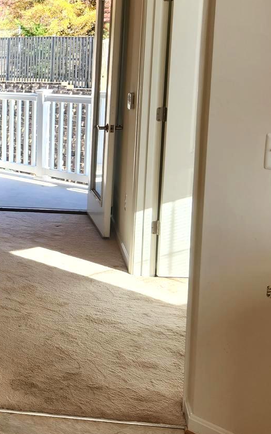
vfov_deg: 33.9
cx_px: -181
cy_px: 182
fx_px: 709
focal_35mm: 60
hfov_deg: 18.2
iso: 25
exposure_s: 1/180
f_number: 1.8
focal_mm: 5.4
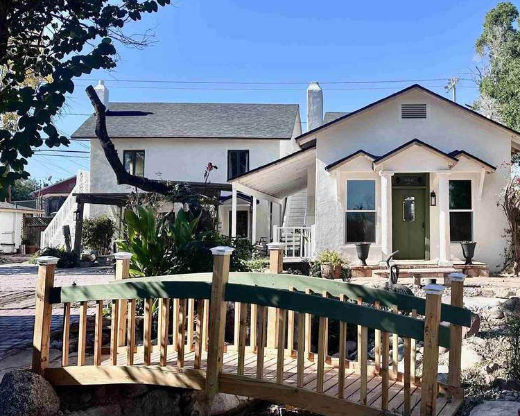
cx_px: 401
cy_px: 184
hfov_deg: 44.0
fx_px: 616
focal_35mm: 40
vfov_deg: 37.3
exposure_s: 1/2882
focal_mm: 6.86
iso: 80
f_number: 1.78
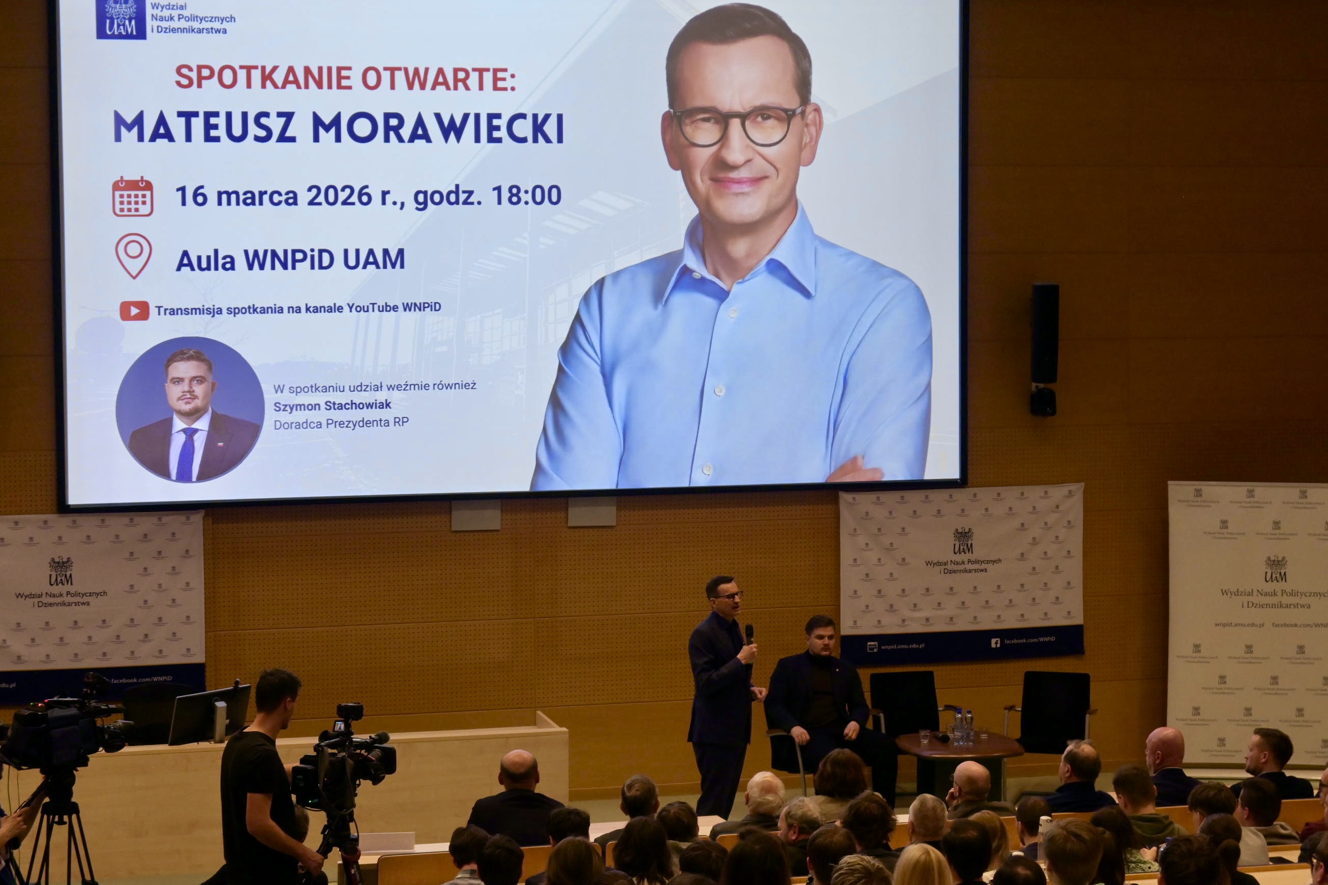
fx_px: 2490
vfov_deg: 20.2
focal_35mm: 68
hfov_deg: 29.9
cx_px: 664
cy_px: 442
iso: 1600
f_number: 6
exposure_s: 1/60
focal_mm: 45
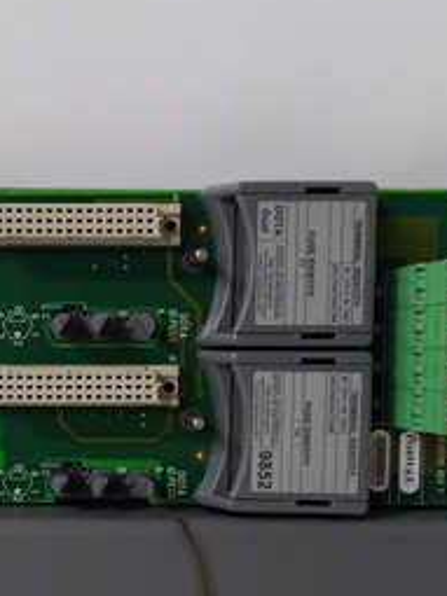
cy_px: 403
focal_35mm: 53
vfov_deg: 35.8
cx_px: 56
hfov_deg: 26.7
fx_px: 913
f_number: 2
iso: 465
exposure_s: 1/30
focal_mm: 3.79
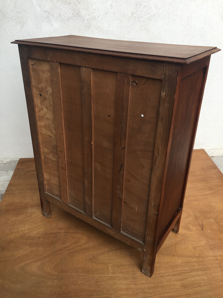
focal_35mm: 29
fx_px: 249
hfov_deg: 48.2
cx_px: 112
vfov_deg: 61.7
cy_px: 149
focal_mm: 4.15
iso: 25
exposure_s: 1/557
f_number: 2.2
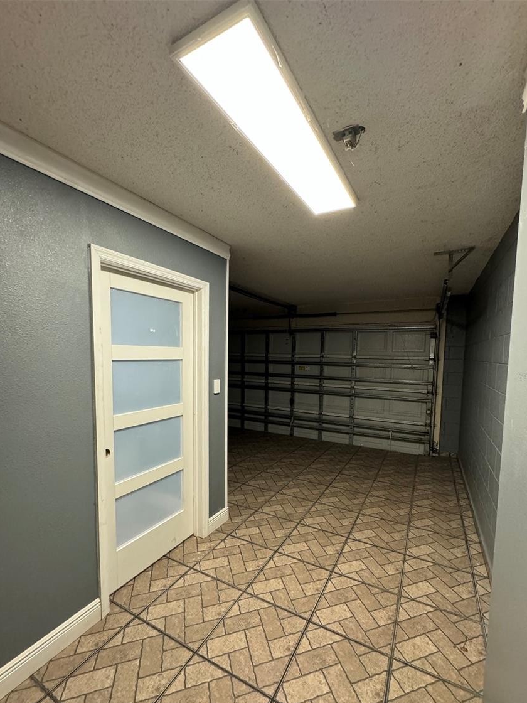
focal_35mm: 15
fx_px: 304
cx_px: 280
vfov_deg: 98.0
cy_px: 376
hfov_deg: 81.7
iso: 320
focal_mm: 2.22
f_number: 2.2
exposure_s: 1/60
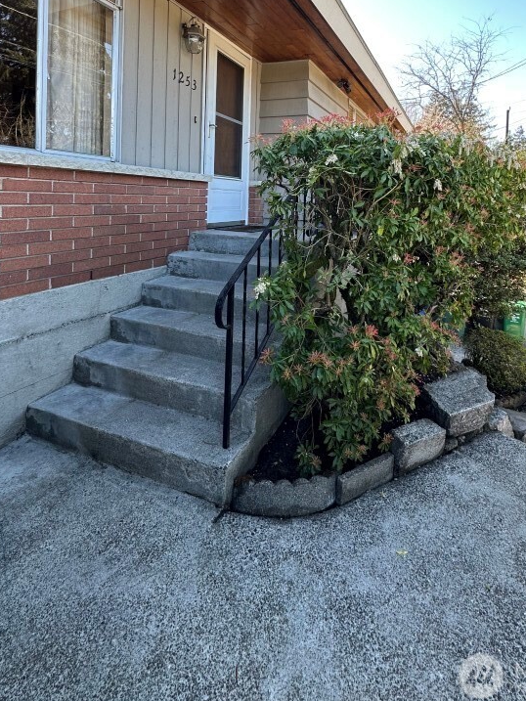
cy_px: 210
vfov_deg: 77.9
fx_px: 405
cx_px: 302
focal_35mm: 20
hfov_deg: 65.6
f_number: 2.2
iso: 40
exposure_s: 1/110
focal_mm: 2.22
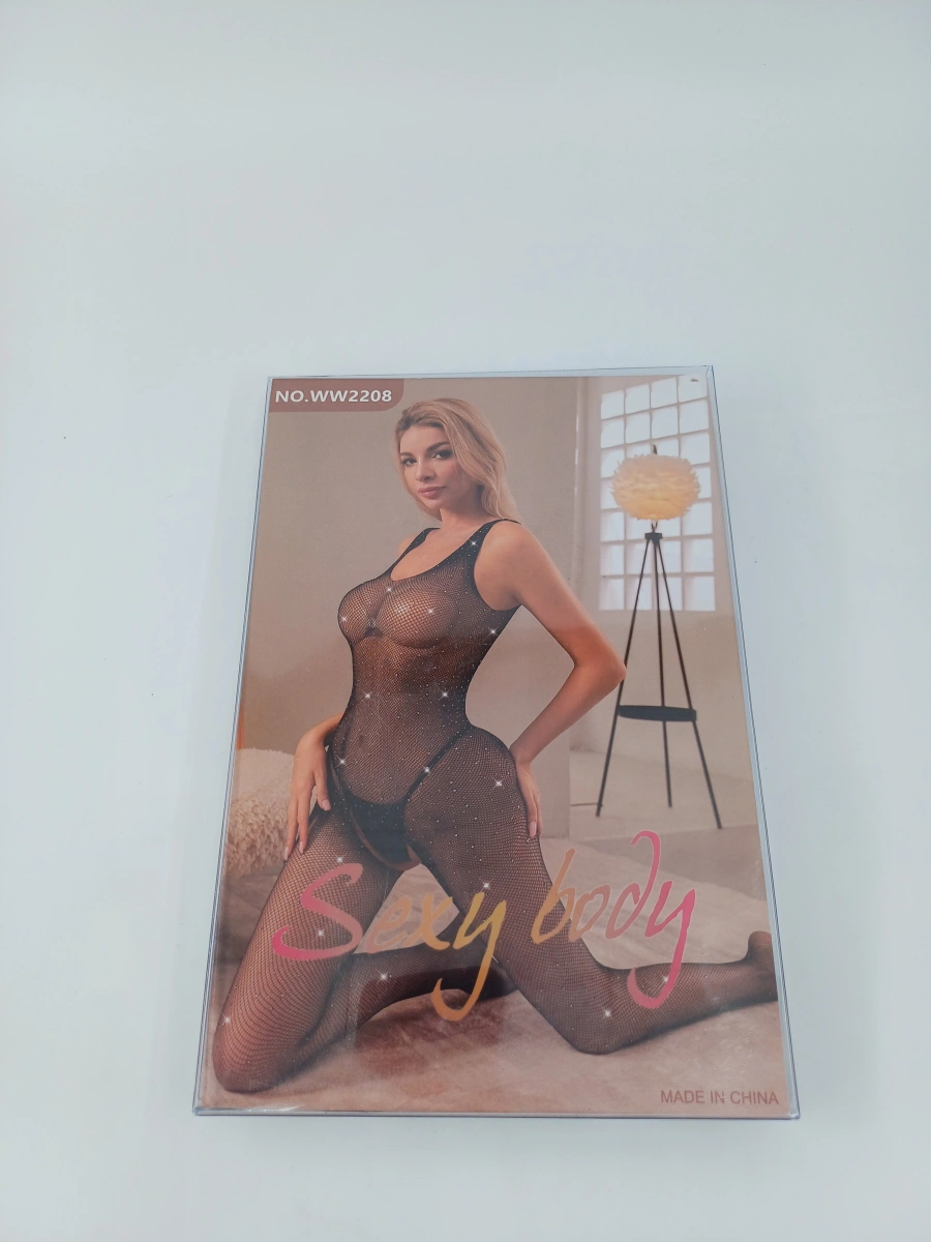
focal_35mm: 25
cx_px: 466
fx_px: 897
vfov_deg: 69.4
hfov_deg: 54.9
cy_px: 621
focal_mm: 4.65
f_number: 1.8
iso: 50
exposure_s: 1/394
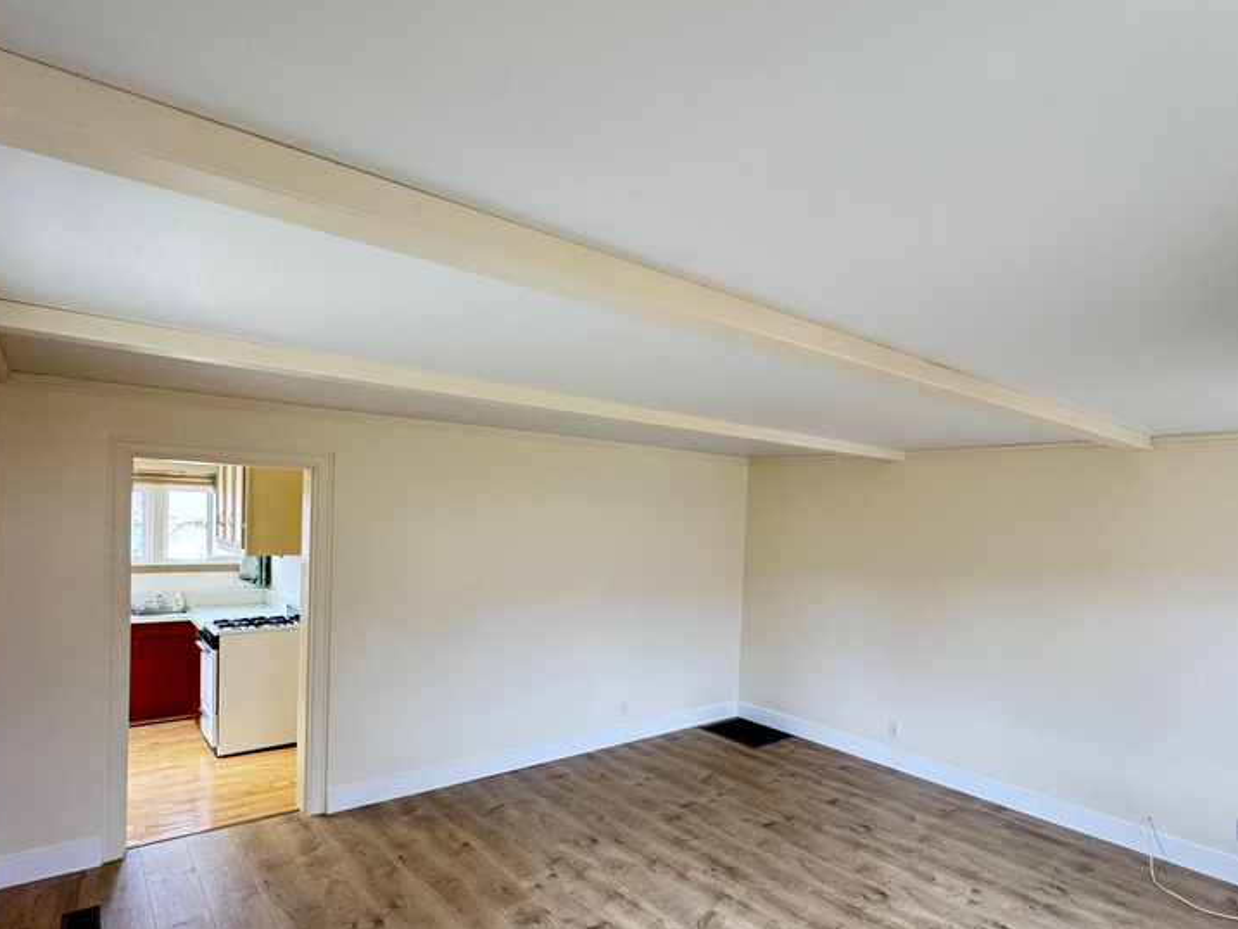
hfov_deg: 81.0
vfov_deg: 65.6
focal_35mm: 20
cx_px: 725
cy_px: 535
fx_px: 715
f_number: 2.2
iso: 200
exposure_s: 1/60
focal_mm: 2.22
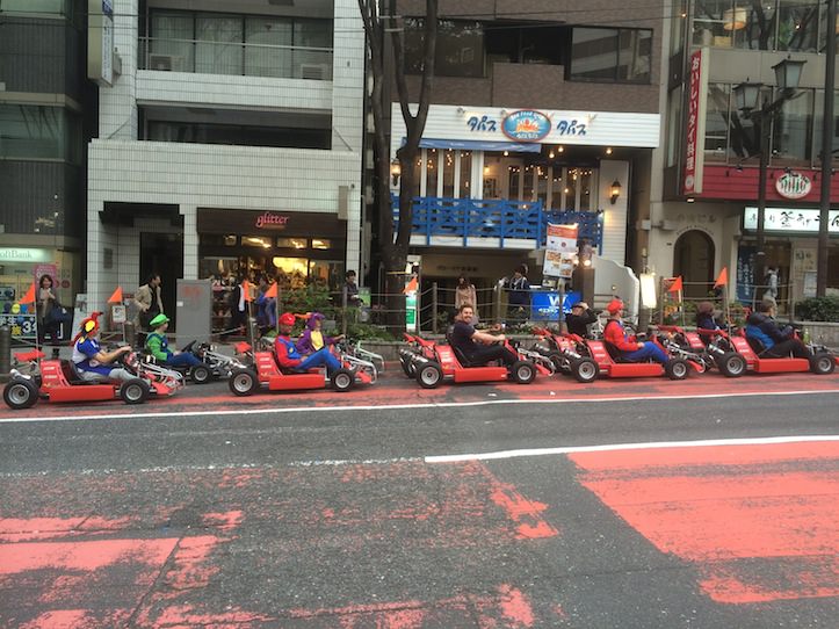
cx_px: 420
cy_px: 314
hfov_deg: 60.0
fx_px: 727
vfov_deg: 46.8
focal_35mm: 30
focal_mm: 4.12
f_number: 2.2
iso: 40
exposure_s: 1/60
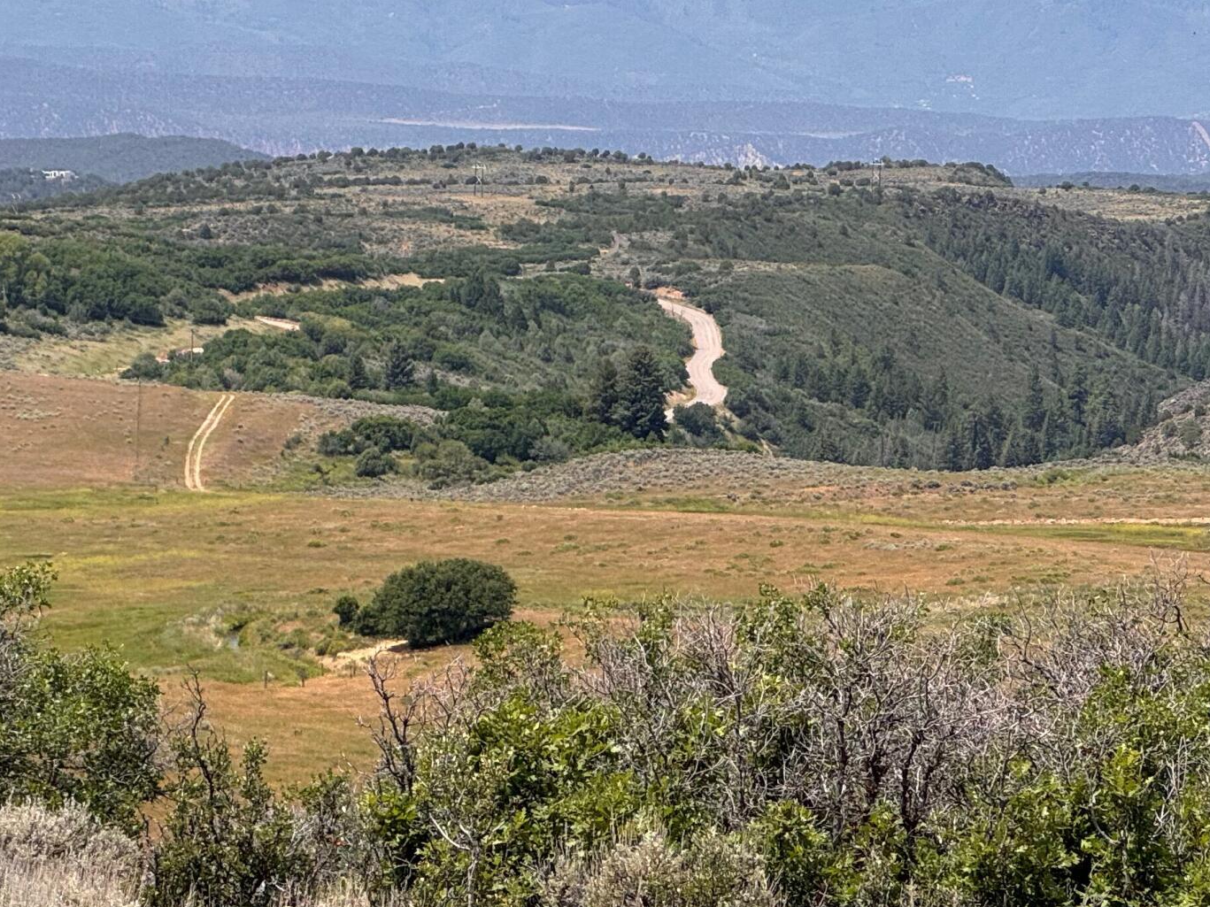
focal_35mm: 169
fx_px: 5907
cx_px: 121
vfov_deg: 8.8
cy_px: 597
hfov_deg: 11.6
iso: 25
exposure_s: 1/622
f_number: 2.8
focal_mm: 9
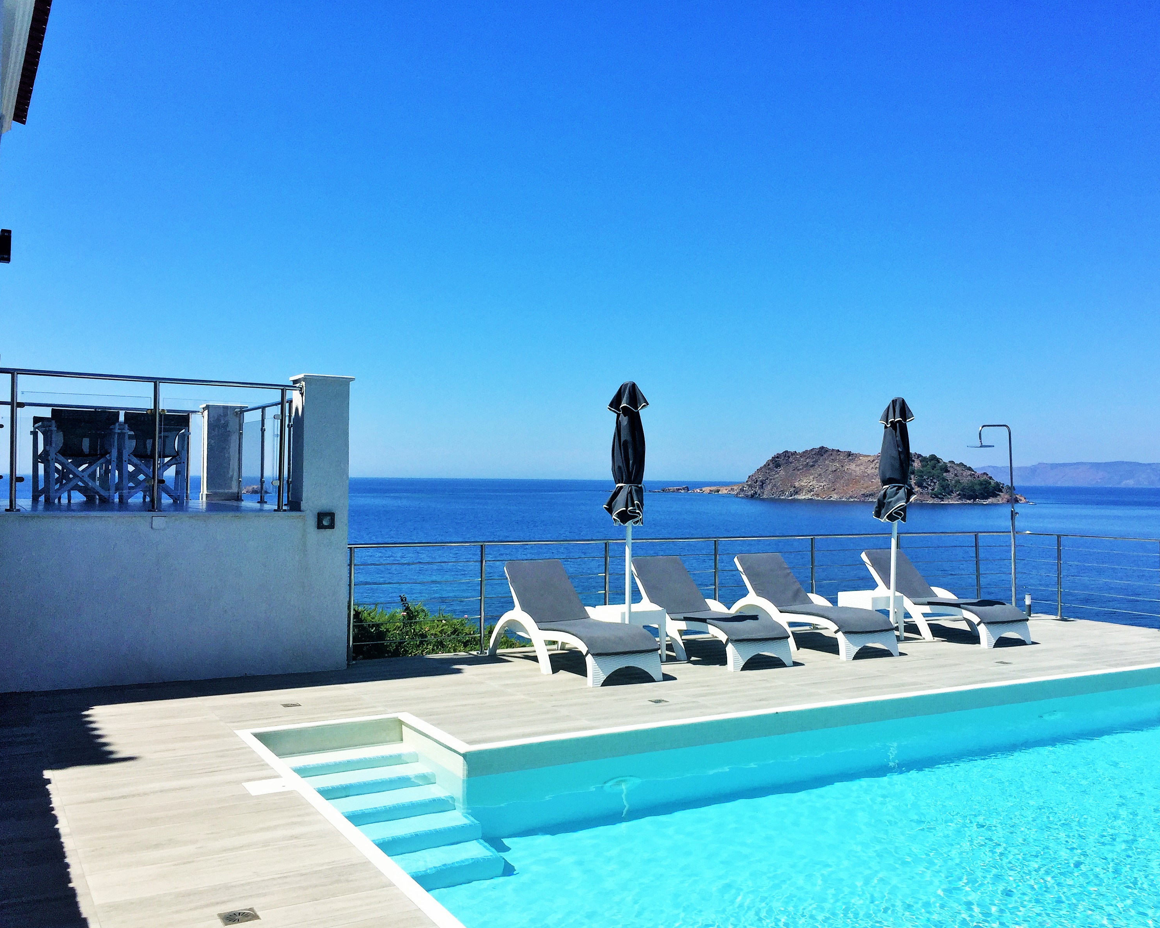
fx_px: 1064
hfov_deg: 57.1
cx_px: 620
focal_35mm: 31
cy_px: 474
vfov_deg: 47.1
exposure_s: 1/3049
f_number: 2.2
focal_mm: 4.15
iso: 32
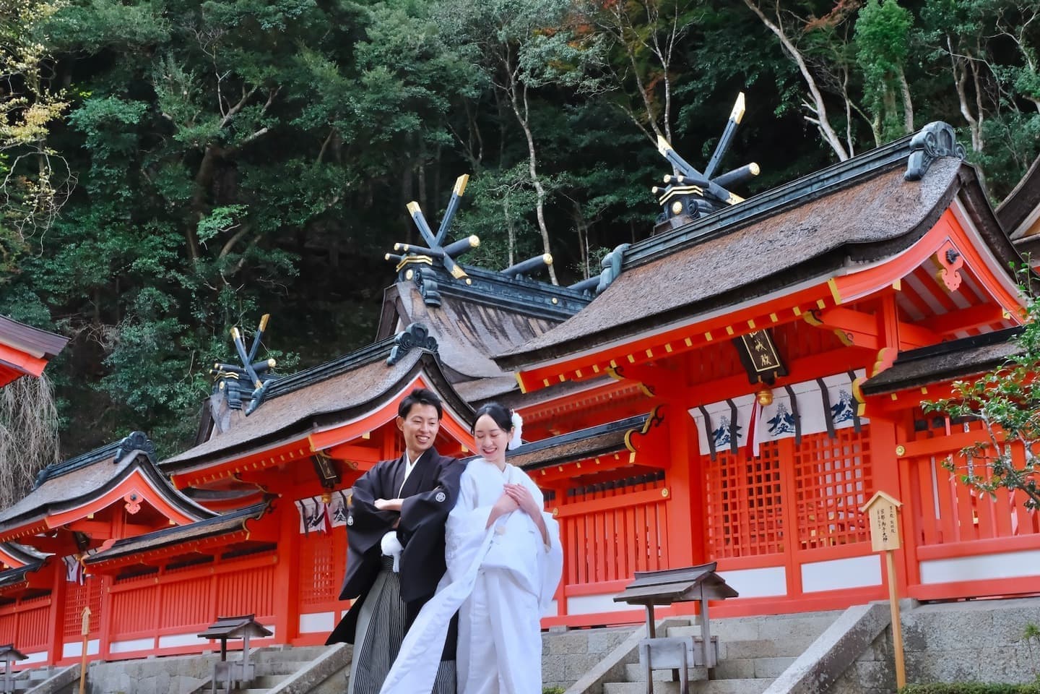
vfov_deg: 30.5
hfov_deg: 44.5
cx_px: 520
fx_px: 1271
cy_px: 347
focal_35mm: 44
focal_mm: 29.2
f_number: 8
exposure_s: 1/125
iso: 1600
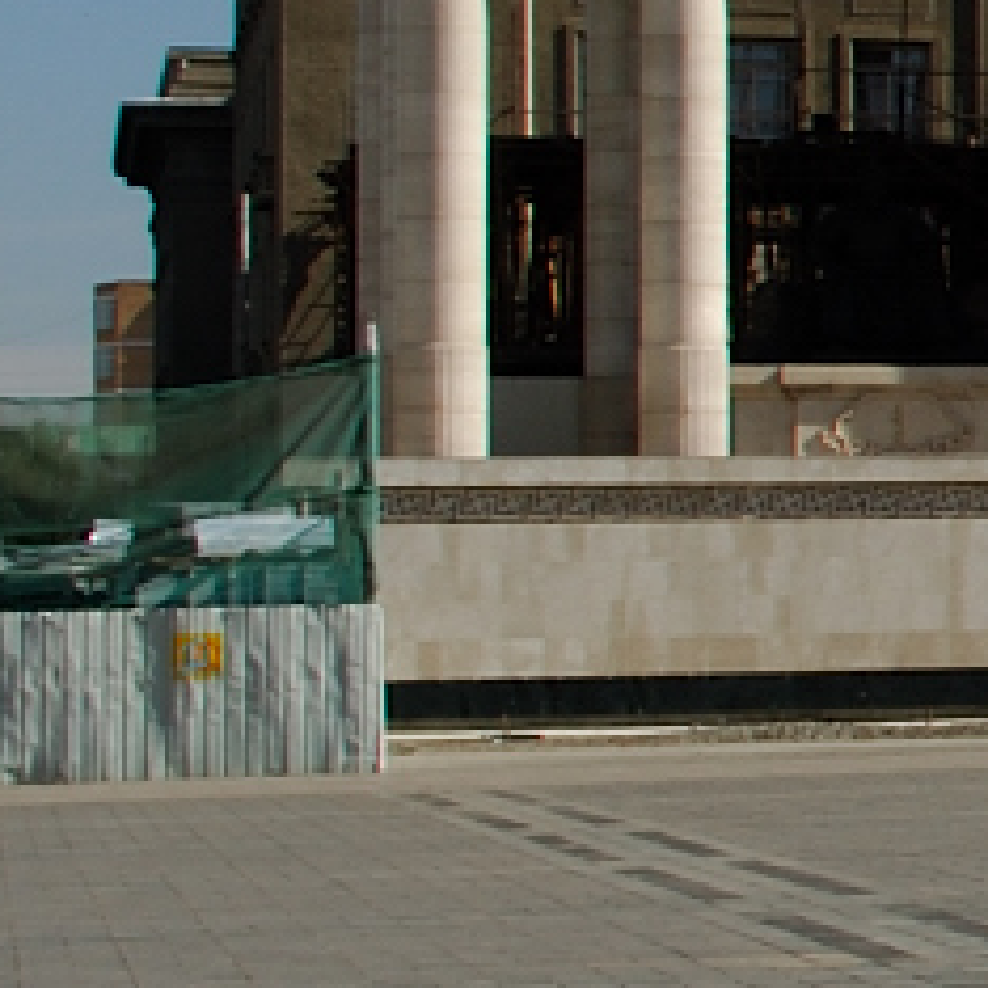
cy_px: 338
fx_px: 5619
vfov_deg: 10.0
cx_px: 3146
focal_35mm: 174
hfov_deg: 8.2
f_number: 13
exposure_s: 1/90
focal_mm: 20
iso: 100
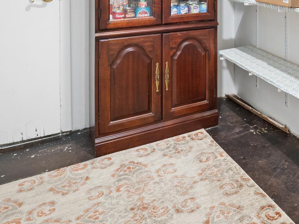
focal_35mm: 41
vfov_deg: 30.8
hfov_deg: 40.9
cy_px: -35
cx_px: 293
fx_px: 350
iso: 400
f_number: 7.1
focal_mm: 10.4
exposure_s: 1.3
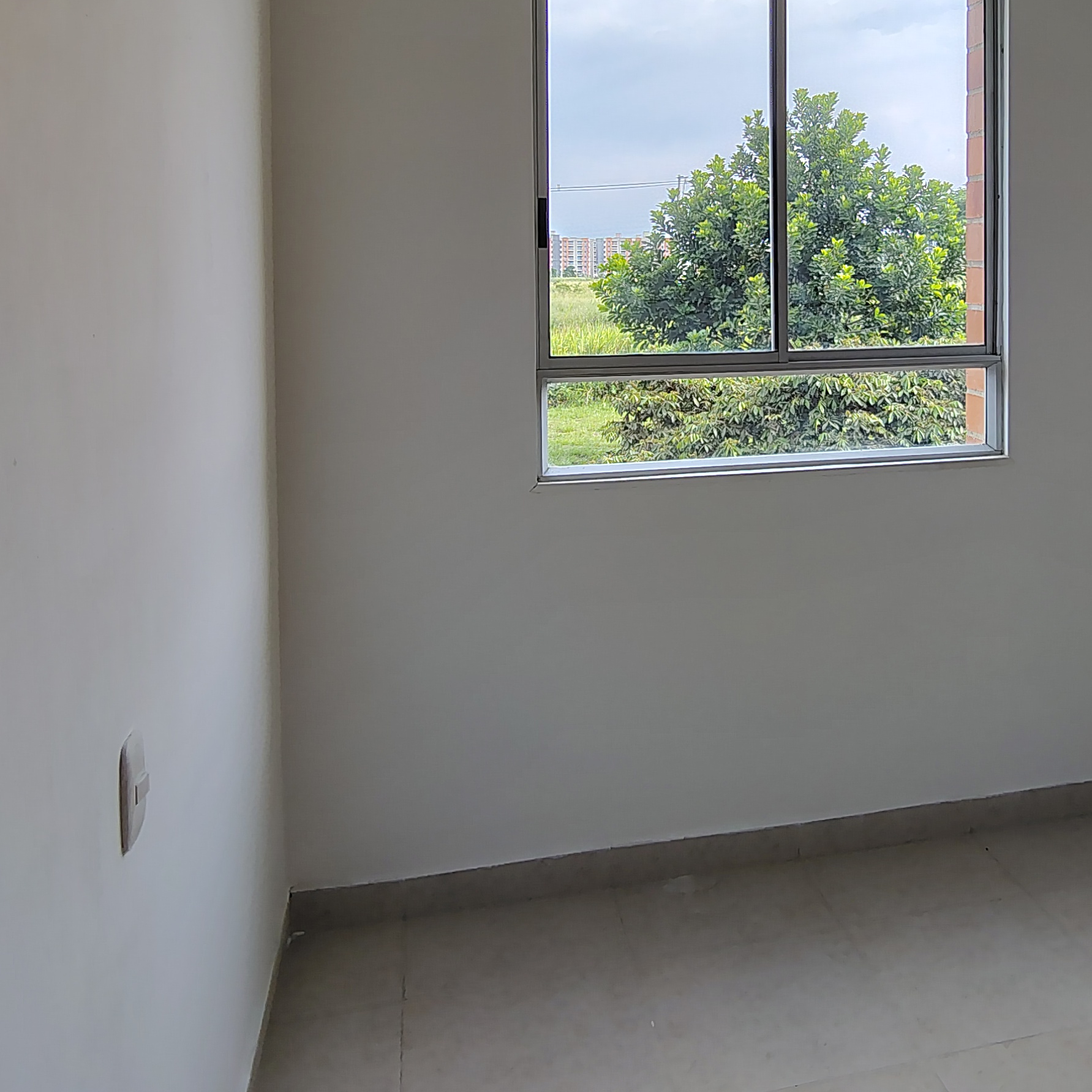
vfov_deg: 48.4
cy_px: 313
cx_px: 779
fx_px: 1178
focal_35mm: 33
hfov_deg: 48.4
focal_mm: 2.13
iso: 100
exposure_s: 1/220
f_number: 2.2
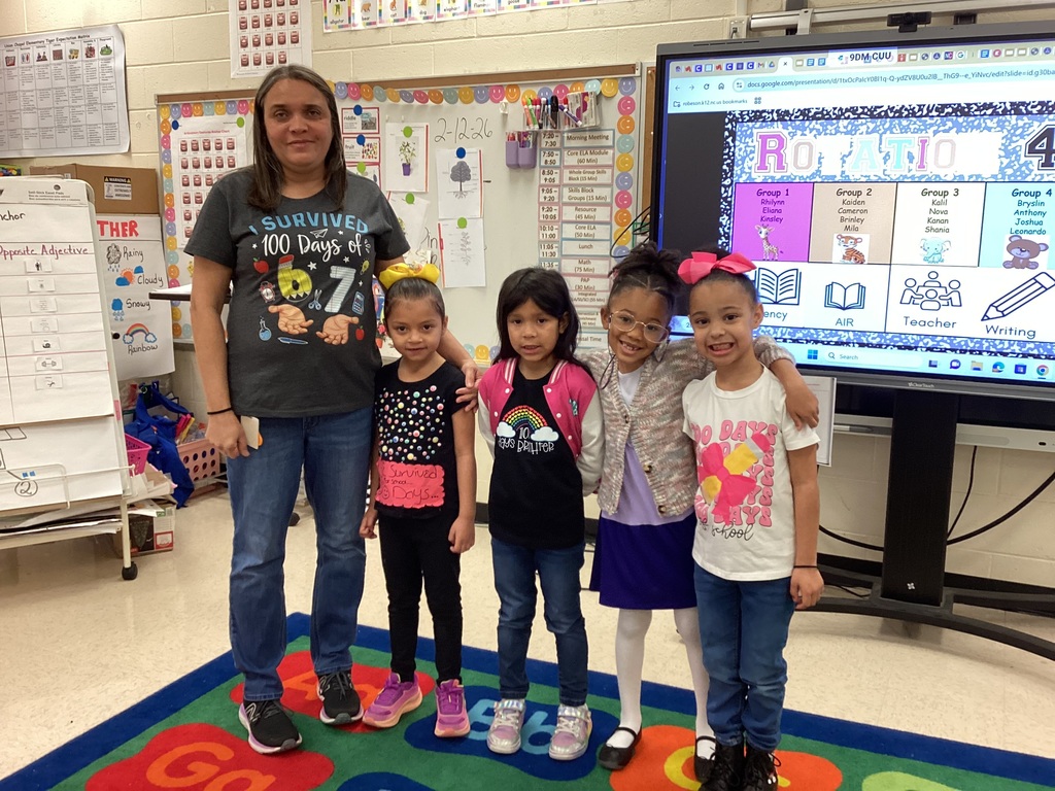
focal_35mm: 31
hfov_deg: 58.4
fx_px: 945
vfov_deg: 45.4
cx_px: 528
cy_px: 396
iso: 125
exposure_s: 1/60
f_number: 2.4
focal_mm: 3.3
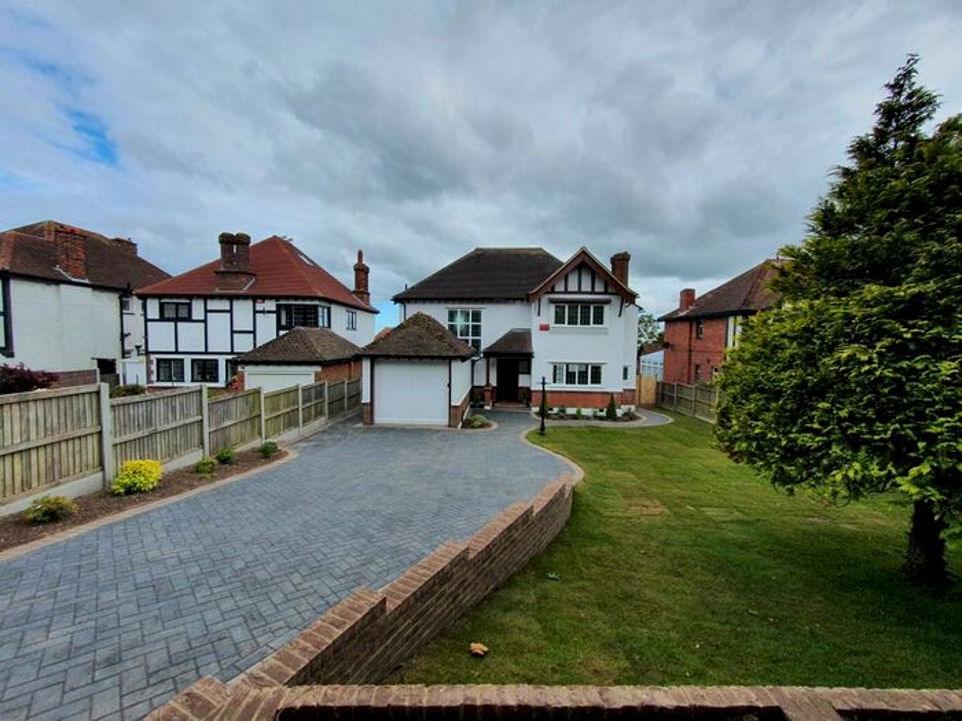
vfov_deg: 89.9
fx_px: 361
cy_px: 360
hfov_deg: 106.2
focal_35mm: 13
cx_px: 481
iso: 50
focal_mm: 1.8
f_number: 2.2
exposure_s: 1/854
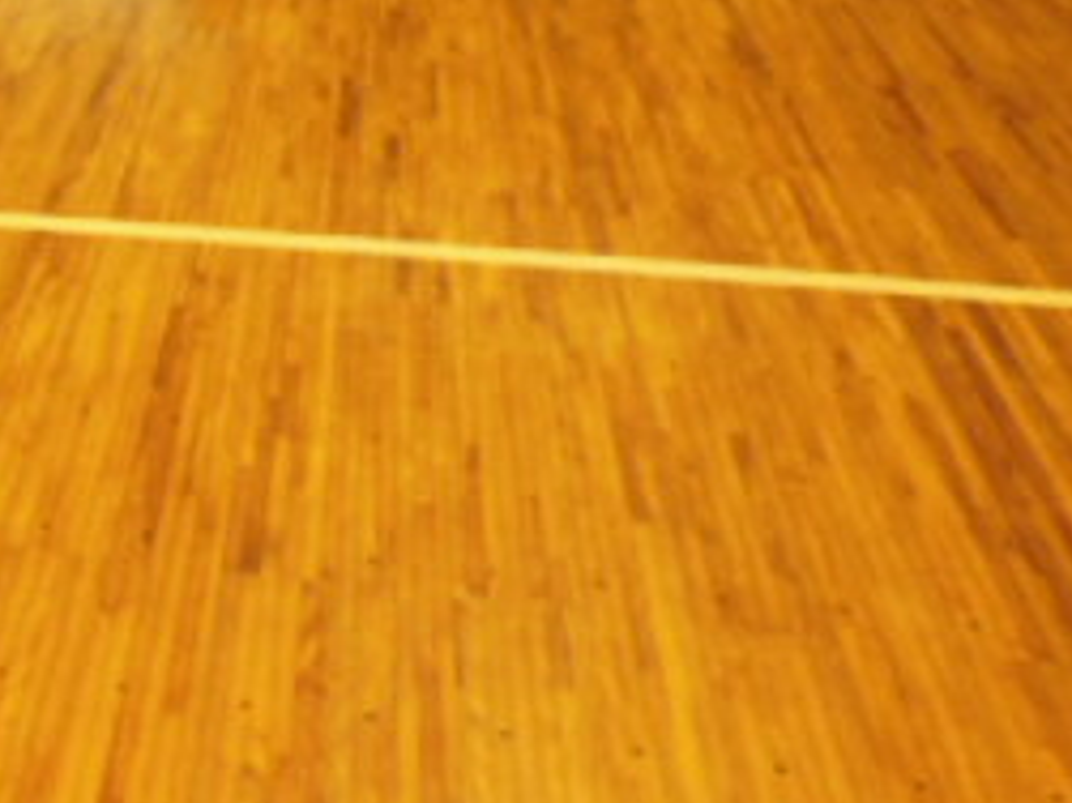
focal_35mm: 74
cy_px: -188
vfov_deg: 18.7
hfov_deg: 23.8
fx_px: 2291
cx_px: -252
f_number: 3.7
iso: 400
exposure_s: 1/30
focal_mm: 5.2
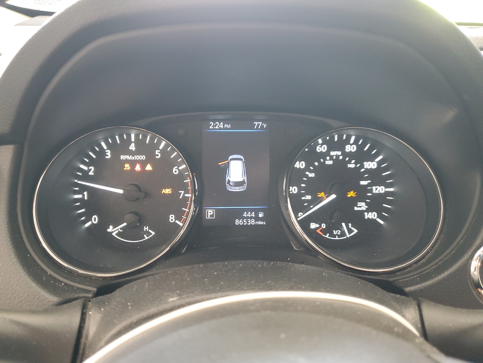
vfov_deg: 53.1
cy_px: 182
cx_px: 242
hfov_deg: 67.3
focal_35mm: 26
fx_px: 363
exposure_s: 1/50
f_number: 1.5
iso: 216
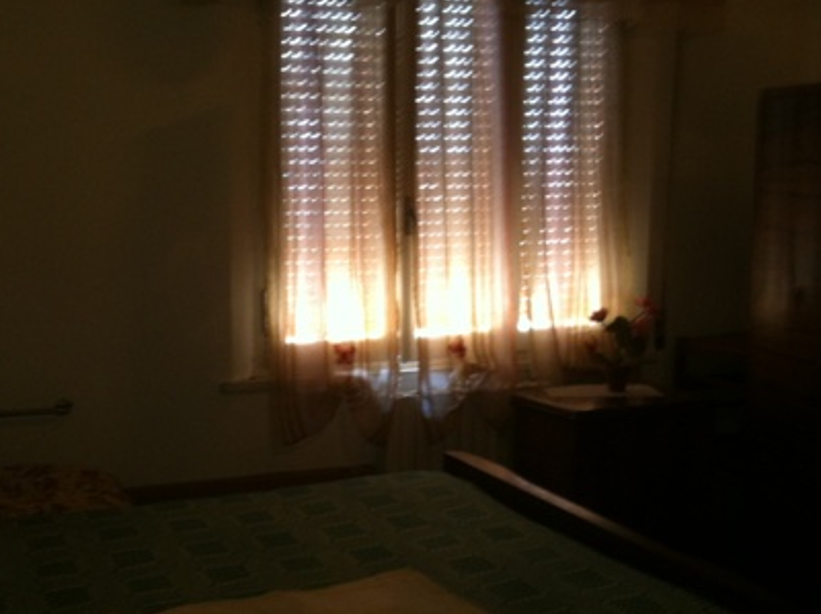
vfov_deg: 26.0
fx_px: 1327
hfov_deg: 34.4
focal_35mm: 56
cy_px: 353
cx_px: 374
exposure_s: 1/15
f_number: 2.8
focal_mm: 3.85
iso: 100
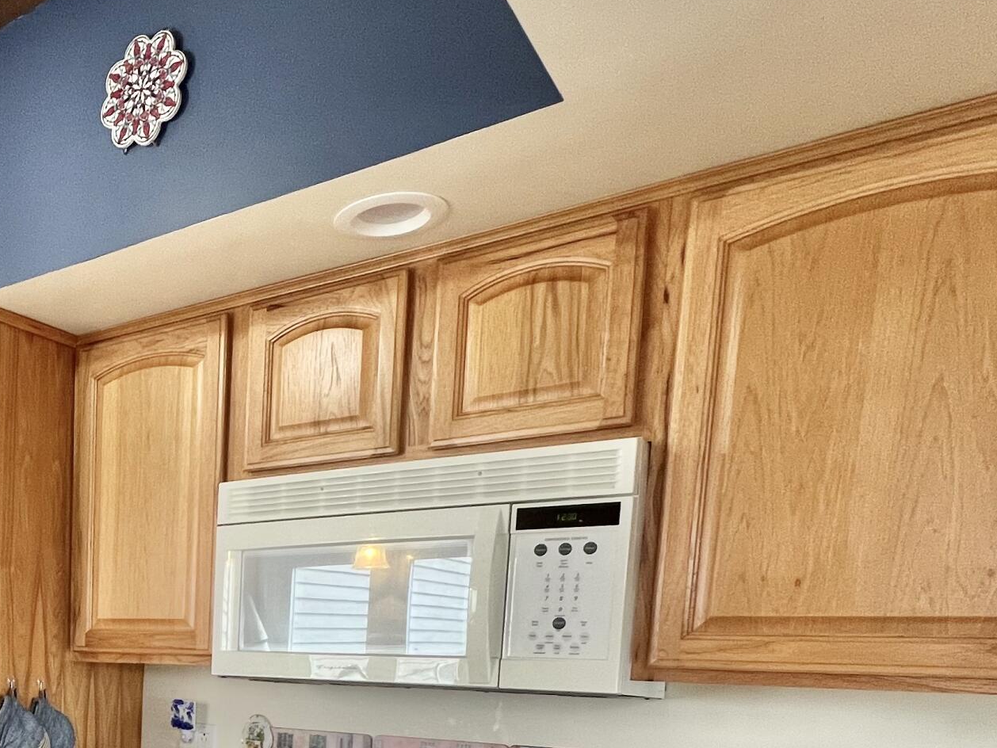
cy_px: 753
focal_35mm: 31
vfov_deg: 39.8
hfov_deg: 50.7
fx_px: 893
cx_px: 74
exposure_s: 1/60
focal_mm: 1.57
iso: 160
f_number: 1.8
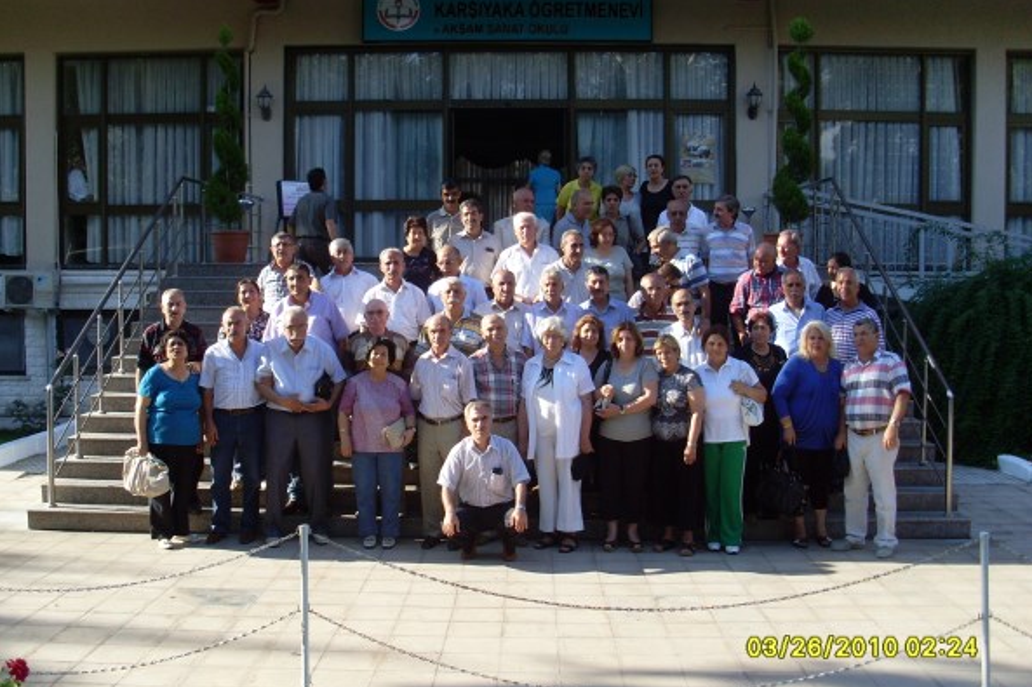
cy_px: 332
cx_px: 519
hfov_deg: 48.5
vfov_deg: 33.4
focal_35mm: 40
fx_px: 1146
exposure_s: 1/90
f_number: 7.7
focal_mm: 6.3
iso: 80
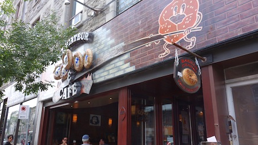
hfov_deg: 64.3
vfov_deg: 38.8
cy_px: 80
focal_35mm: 30
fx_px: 205
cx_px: 128
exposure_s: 1/160
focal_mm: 10.4
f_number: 5.6
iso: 125
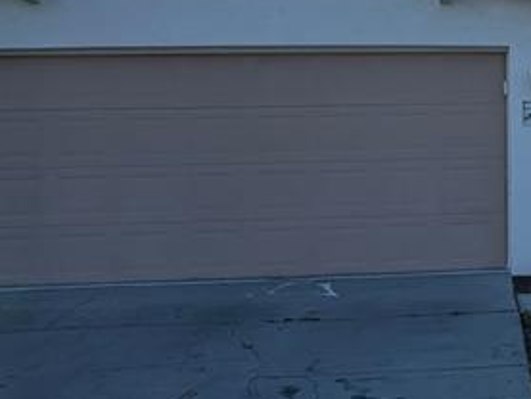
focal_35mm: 96
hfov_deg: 18.8
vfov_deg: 15.2
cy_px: 42
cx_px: 704
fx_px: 1473
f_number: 1.6
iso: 50
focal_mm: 5.96
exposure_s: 1/4082
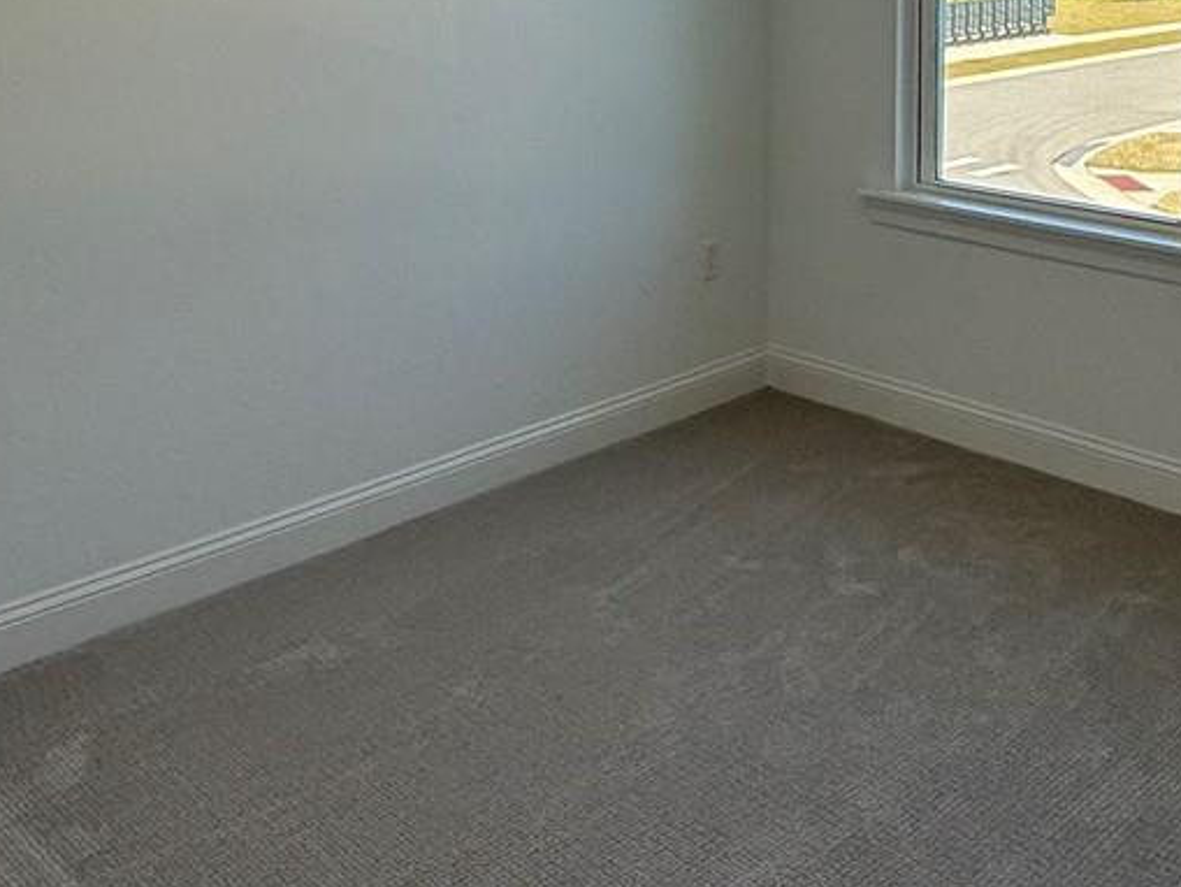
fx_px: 1502
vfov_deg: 30.6
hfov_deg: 42.9
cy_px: 2
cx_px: 601
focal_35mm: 44
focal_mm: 2.22
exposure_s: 1/179
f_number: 2.2
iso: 64
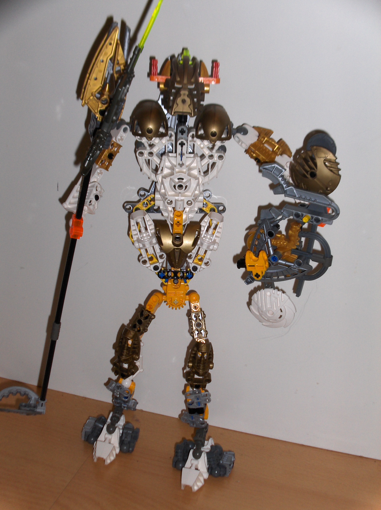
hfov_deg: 31.4
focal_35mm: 46
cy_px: 255
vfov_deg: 41.3
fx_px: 677
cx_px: 190
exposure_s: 1/60
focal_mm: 9.5
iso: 57
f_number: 6.4
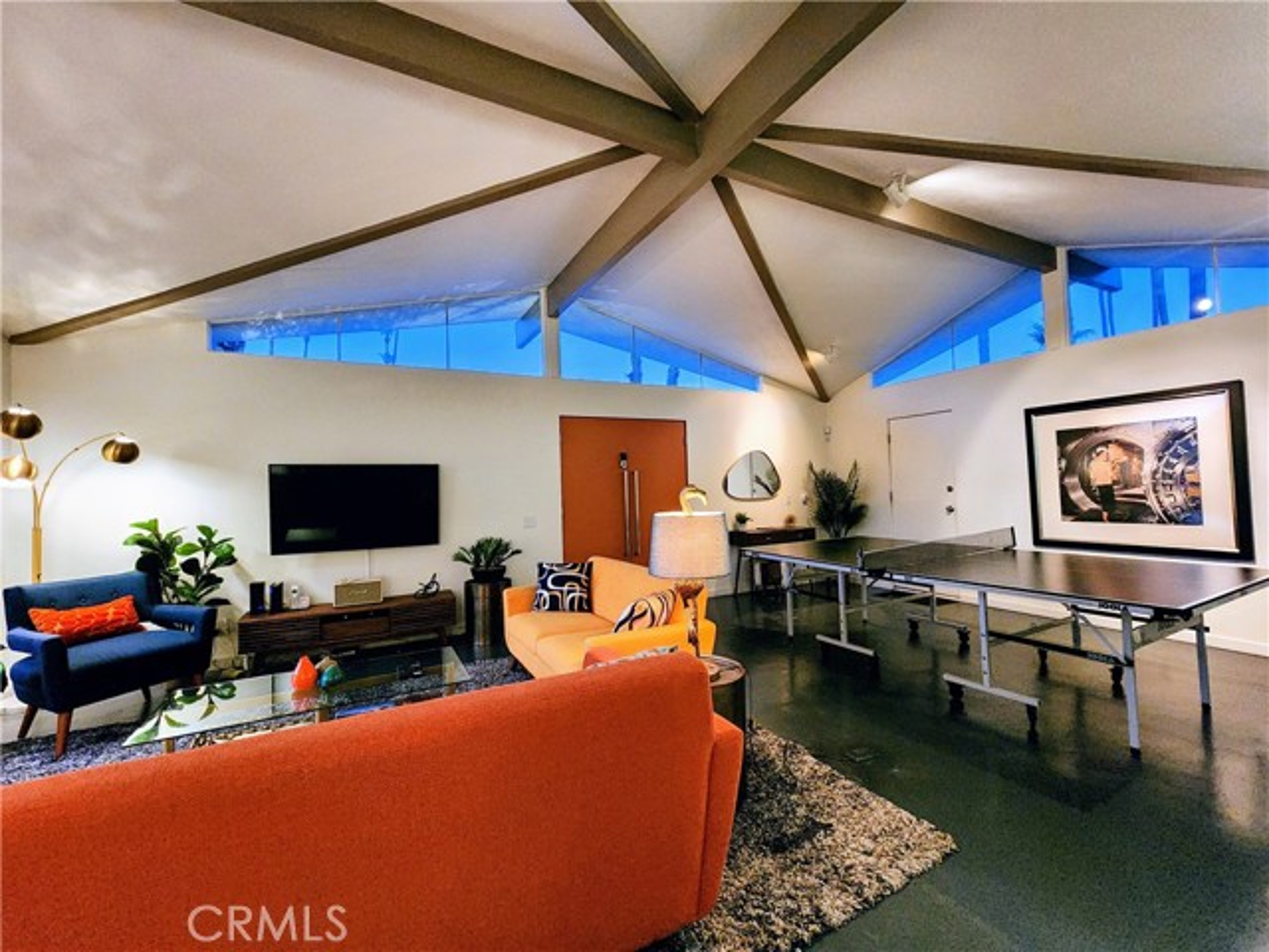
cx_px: 634
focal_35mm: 13
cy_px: 476
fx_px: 477
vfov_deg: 89.9
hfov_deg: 106.2
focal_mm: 2.2
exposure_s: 1/30
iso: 640
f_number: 2.2
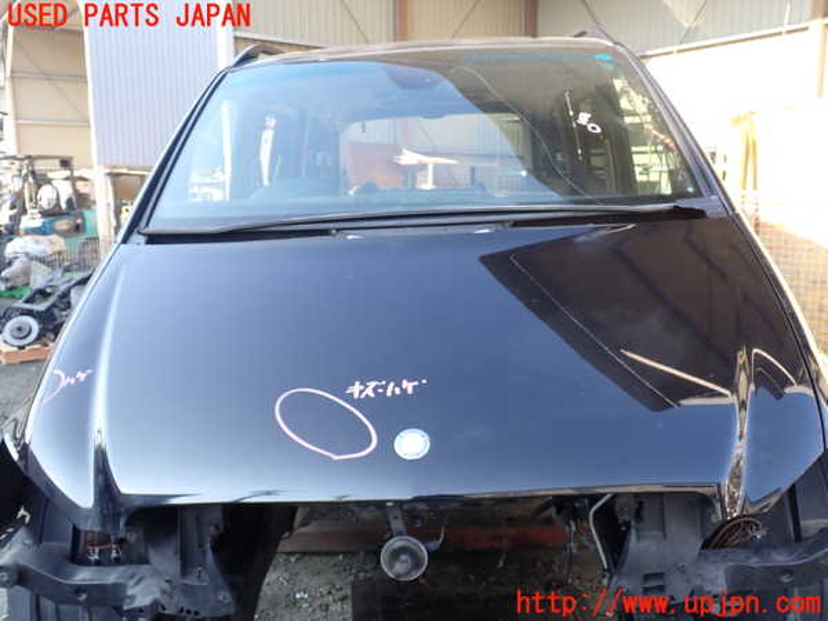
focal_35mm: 30
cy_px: 310
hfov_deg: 60.0
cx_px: 414
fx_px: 718
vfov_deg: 46.8
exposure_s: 1/80
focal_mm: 5.4
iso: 100
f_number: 3.2
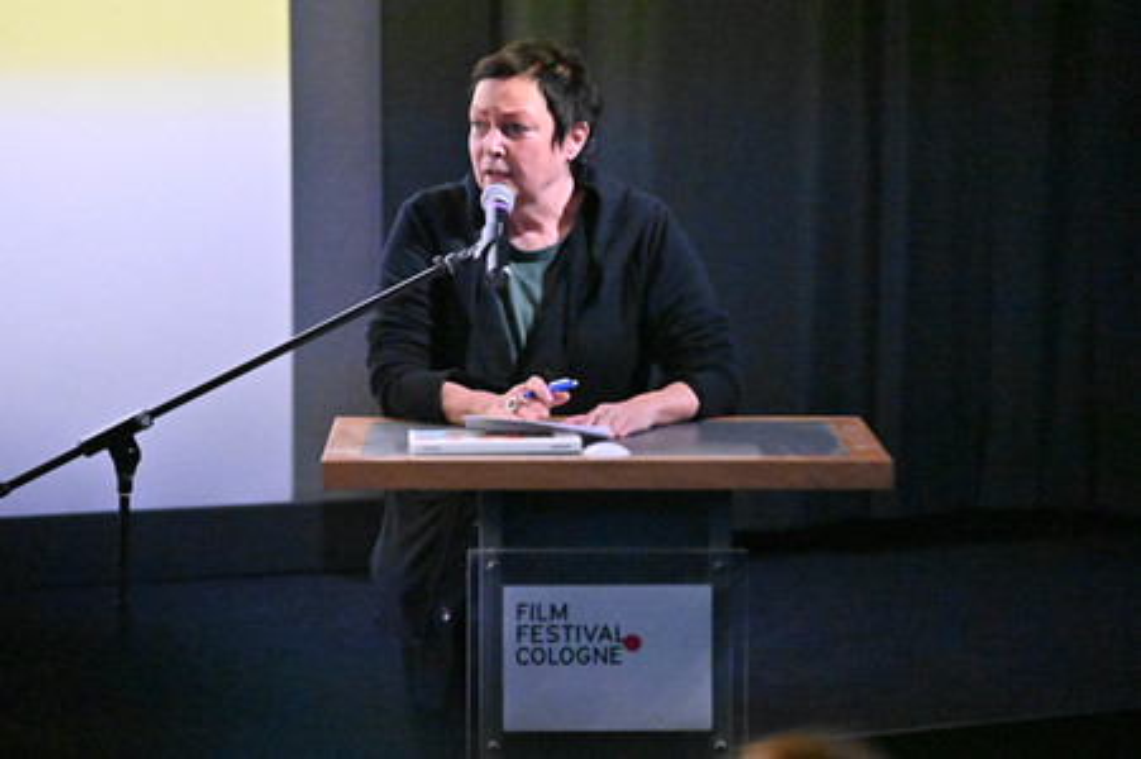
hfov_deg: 15.2
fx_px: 4275
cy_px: 380
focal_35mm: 135
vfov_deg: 10.1
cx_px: 570
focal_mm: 135
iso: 32000
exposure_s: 1/400
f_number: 2.8
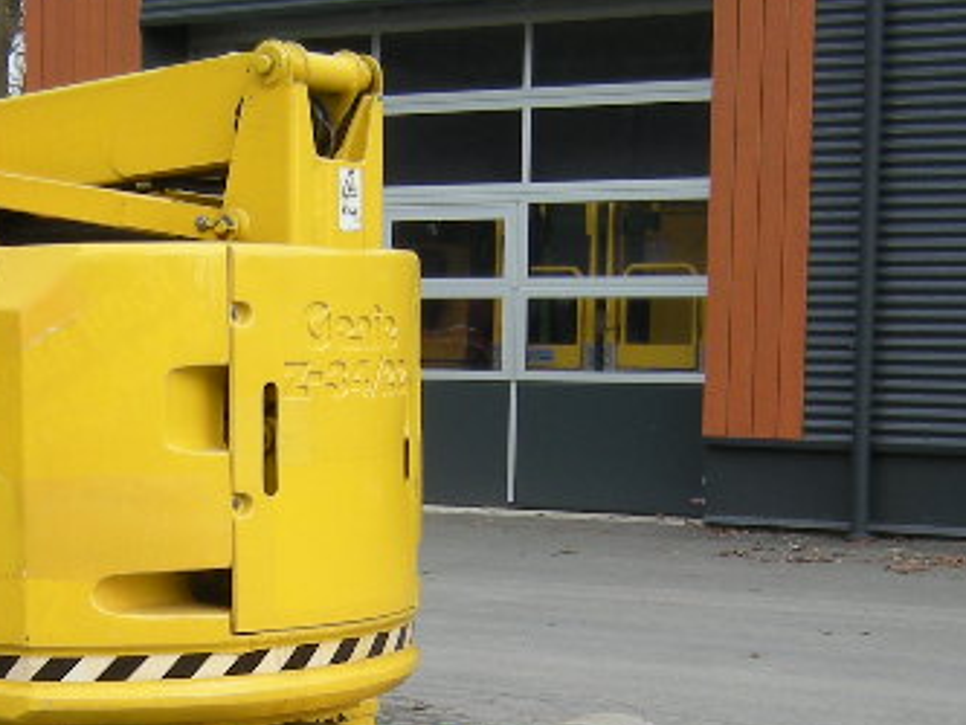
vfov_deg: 16.9
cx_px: 284
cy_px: 699
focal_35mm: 86
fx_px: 2401
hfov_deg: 22.6
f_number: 2.8
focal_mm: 4.7
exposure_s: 1/381
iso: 64
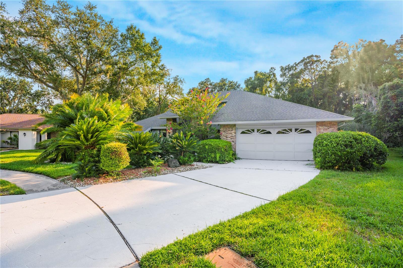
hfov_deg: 96.7
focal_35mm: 16
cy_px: 134
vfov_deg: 73.7
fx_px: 179
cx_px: 202
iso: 200
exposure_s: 1/250
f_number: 9
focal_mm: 16
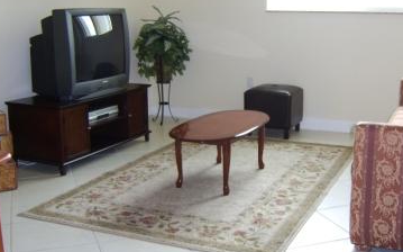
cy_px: 106
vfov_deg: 31.2
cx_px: 235
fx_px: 450
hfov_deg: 48.0
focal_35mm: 41
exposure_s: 1/30
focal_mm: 8.13
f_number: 2.7
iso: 141
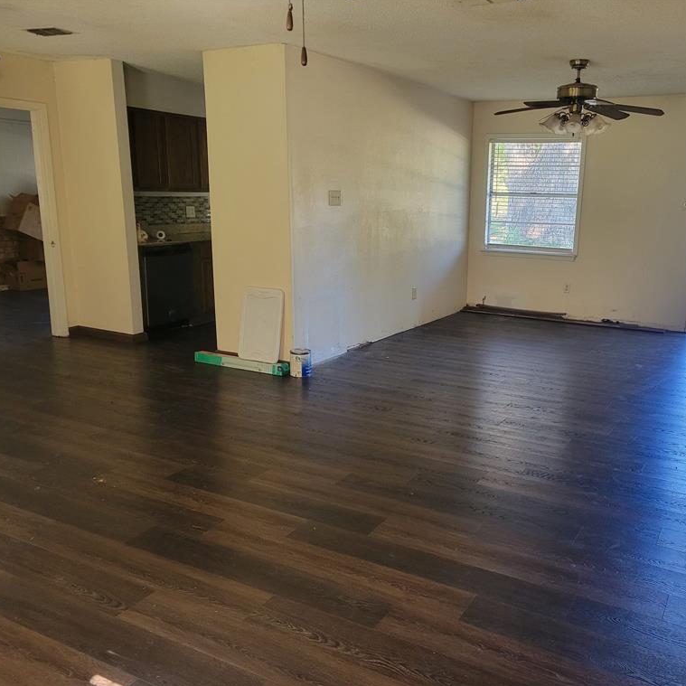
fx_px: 695
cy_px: 343
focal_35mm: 31
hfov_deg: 52.0
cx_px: 425
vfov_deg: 52.5
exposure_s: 1/120
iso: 250
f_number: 1.8
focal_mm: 5.4
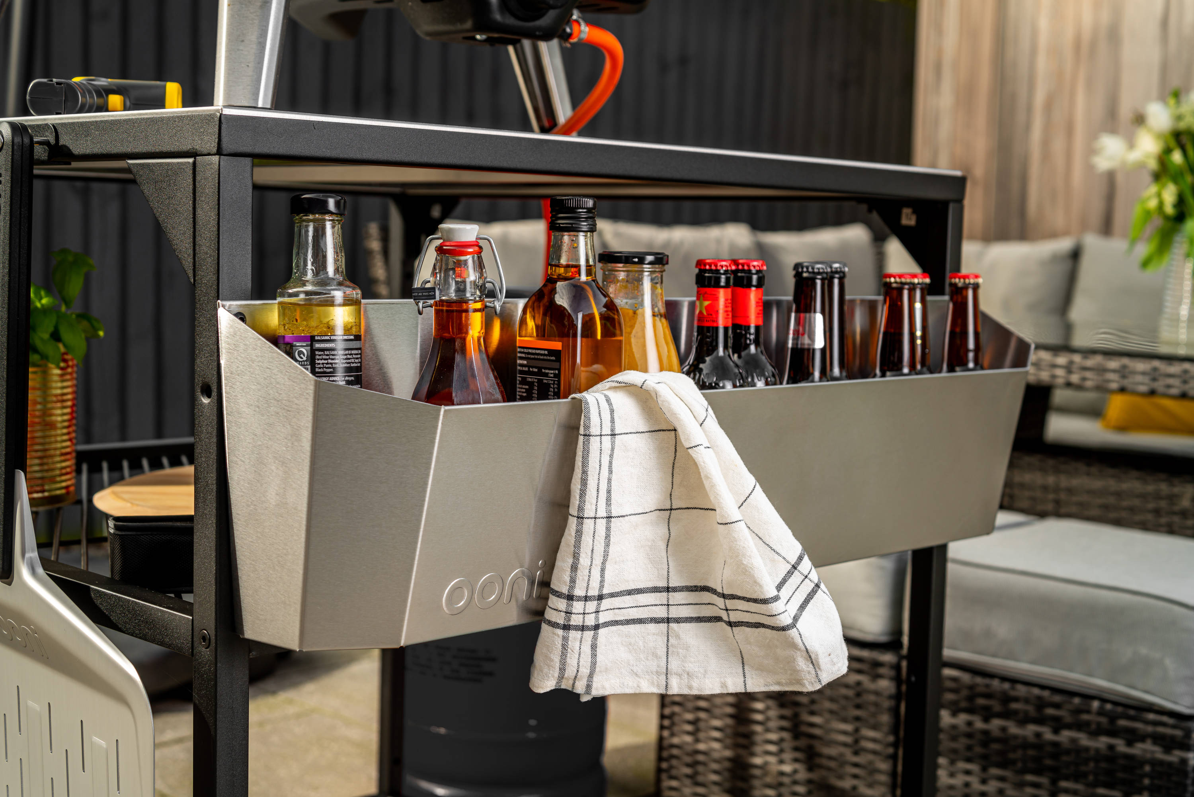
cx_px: 597
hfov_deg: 39.6
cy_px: 398
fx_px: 1658
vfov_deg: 27.0
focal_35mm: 50
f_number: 5.6
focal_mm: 50
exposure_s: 1/60
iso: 100
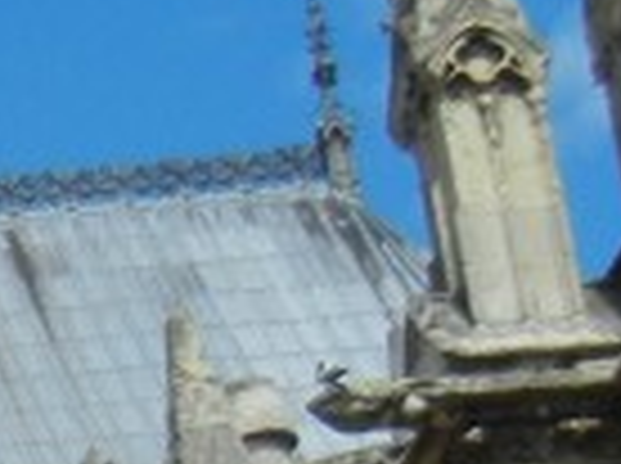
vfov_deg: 6.4
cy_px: 1009
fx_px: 3994
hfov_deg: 7.7
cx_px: -1282
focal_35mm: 223
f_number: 7
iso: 160
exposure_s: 1/446
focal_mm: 5.4
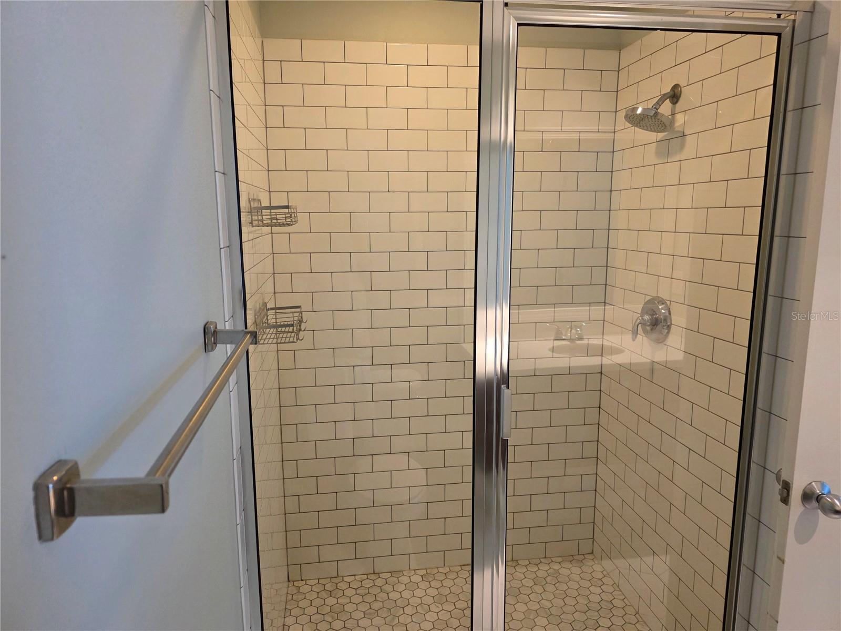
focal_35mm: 23
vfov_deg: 58.9
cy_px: 316
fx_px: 559
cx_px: 420
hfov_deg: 73.9
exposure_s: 1/120
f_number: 1.7
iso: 500
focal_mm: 6.3
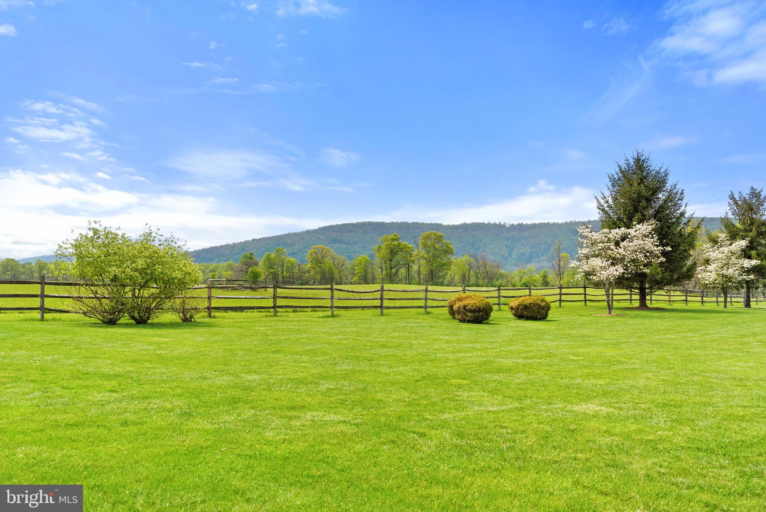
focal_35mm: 35
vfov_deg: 37.9
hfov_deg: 54.4
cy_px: 256
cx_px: 383
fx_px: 745
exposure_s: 1/1600
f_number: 8
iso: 640
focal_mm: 35
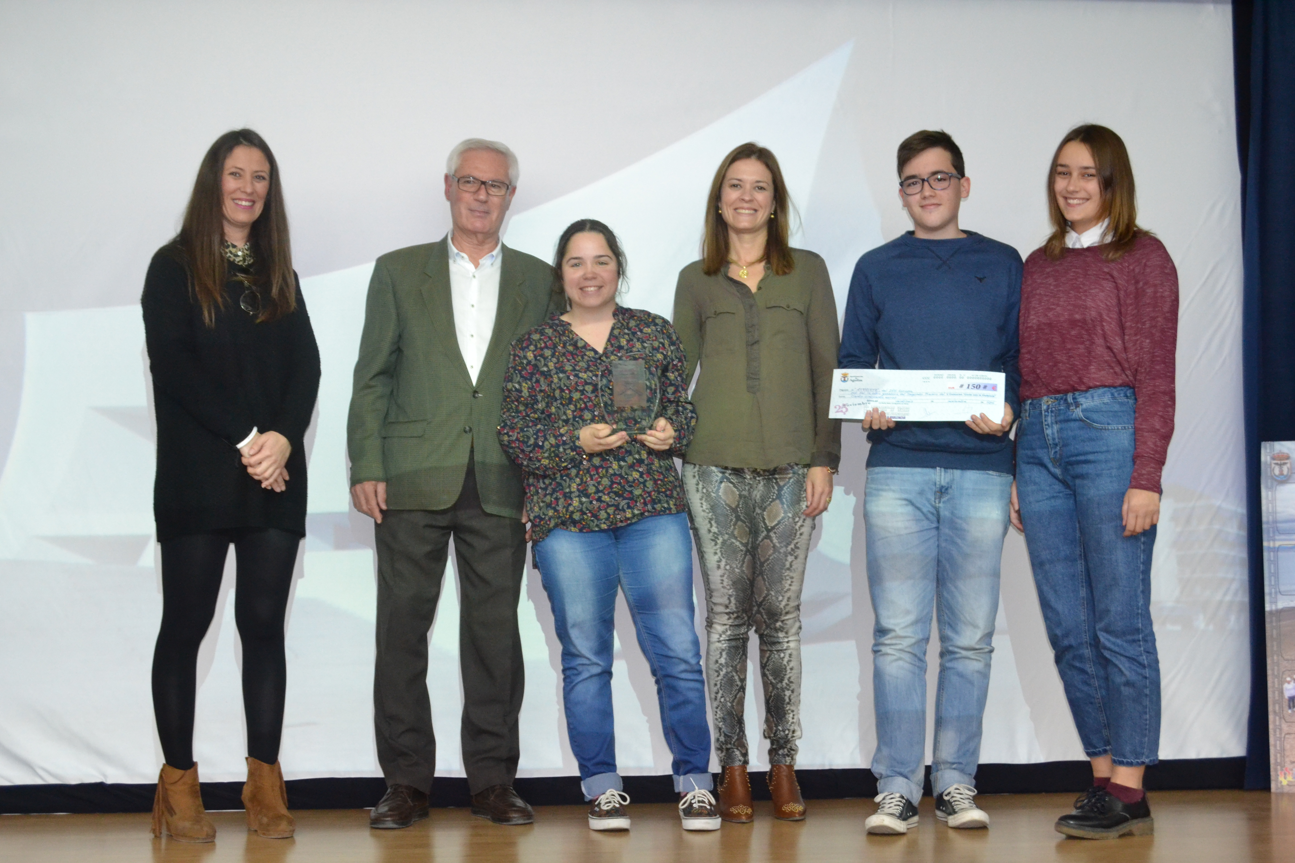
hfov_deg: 37.9
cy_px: 432
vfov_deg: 25.8
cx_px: 648
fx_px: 1888
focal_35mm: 52
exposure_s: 1/60
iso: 2000
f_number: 6.3
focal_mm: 35
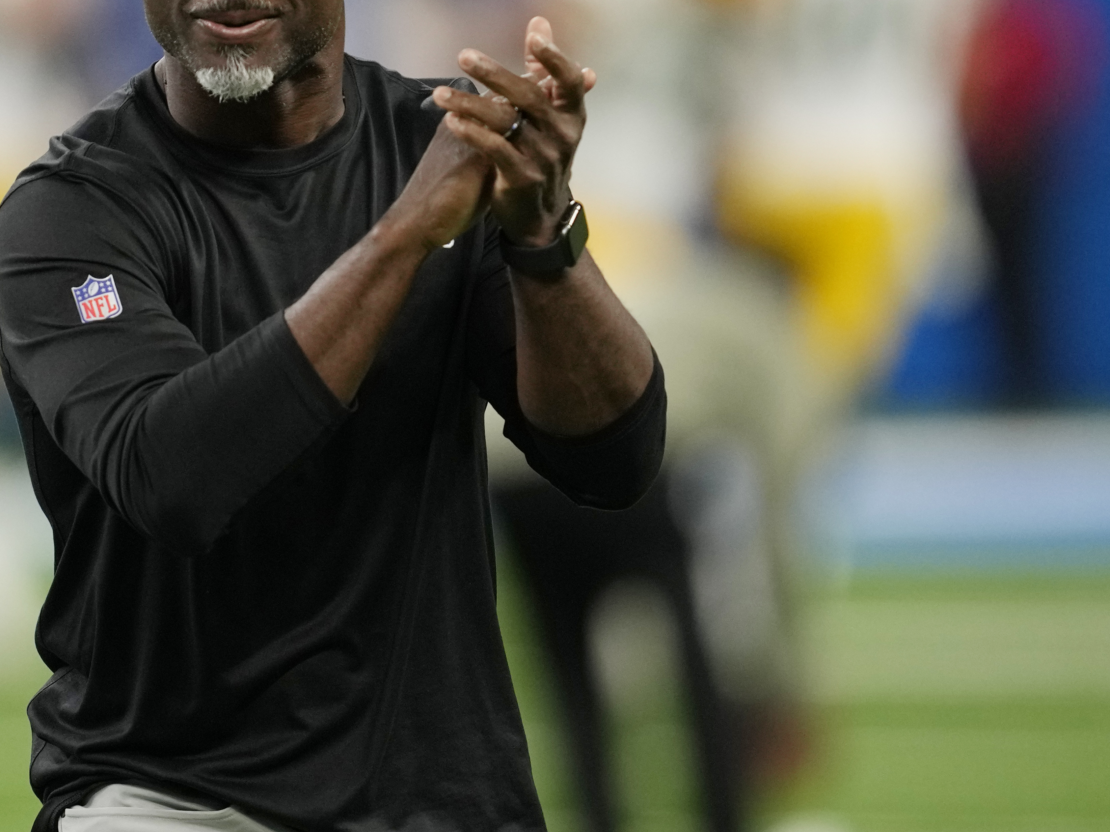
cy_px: 220
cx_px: 222
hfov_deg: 2.0
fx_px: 31586
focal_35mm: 985
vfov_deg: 1.5
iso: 2000
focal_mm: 400
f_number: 2.8
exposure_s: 1/2000
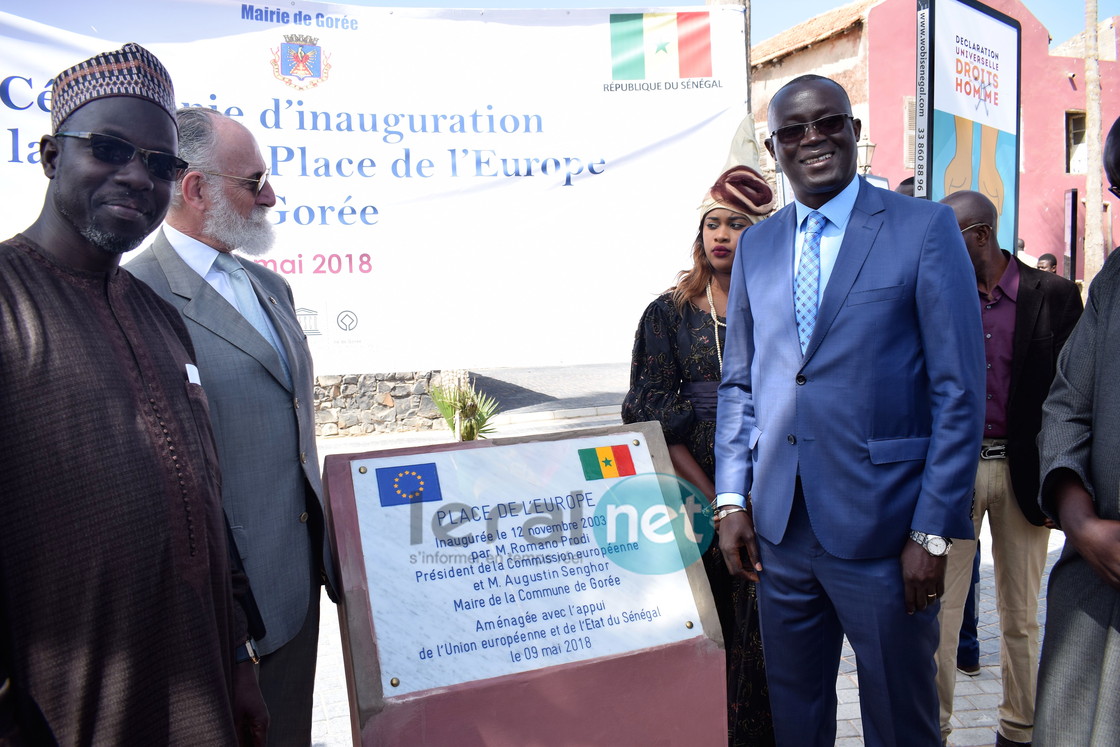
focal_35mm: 27
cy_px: 374
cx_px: 560
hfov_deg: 67.4
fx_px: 840
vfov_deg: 47.9
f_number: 6.3
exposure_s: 1/160
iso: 100
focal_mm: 18
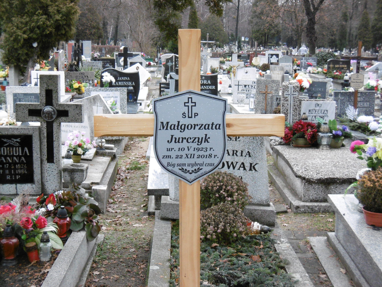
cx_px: 191
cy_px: 144
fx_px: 750
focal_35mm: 68
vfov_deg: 21.6
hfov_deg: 28.6
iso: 400
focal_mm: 12.1
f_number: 4.4
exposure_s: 1/60
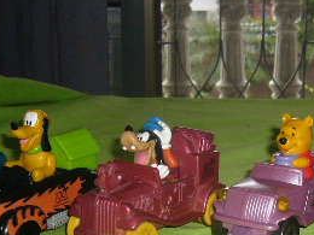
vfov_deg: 17.0
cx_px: 221
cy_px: 187
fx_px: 780
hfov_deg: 22.6
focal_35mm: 86
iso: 100
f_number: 2.8
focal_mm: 5.8
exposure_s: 1/60
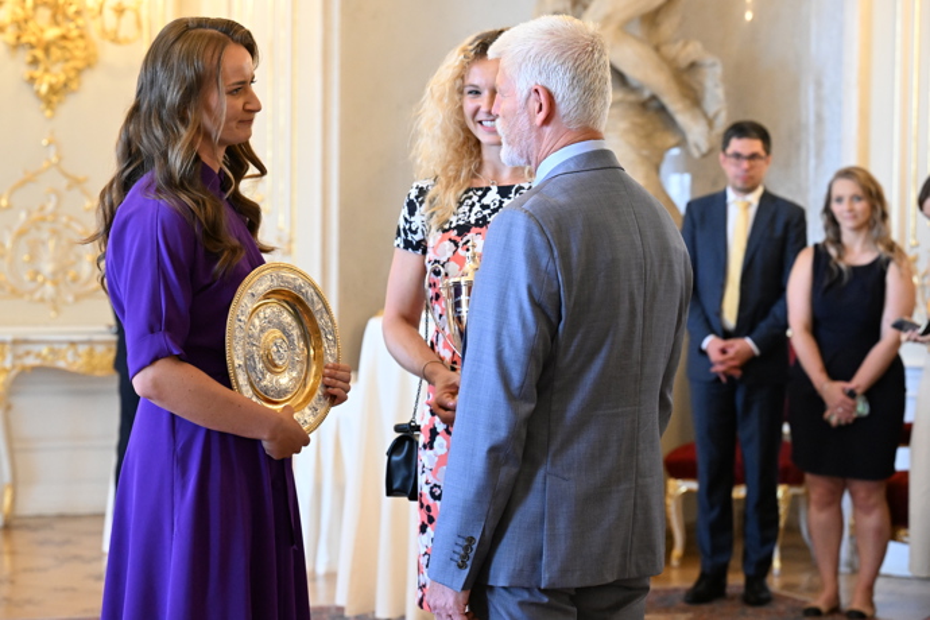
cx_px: 465
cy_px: 310
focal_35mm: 98
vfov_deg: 14.0
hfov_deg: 20.8
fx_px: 2531
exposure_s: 1/400
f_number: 5.6
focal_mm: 98
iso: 6400
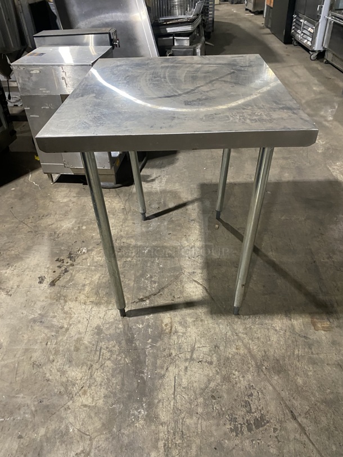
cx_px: 172
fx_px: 343
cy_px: 228
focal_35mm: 26
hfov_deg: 53.1
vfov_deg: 67.3
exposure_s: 1/60
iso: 500
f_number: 1.8
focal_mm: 4.25
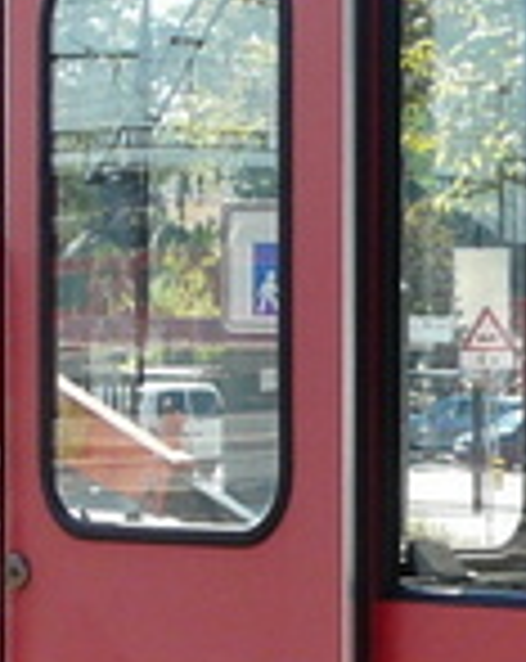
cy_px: 572
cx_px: 1191
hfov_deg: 6.0
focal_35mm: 246
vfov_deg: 7.9
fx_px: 4802
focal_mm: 6
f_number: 4
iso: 100
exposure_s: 1/200
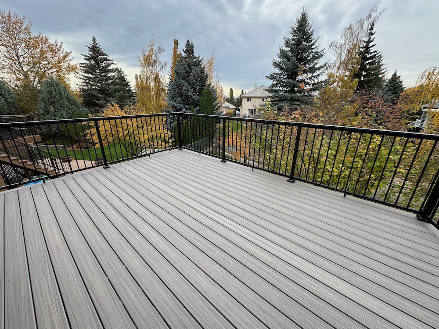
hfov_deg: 102.1
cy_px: 164
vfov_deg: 85.7
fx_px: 178
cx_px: 220
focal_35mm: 14
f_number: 2.2
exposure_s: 1/161
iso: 40
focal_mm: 2.22
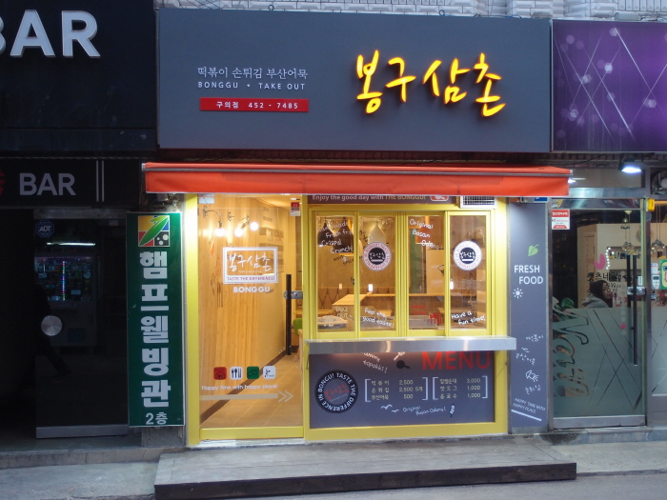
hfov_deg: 41.2
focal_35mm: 46
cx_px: 334
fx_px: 886
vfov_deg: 31.5
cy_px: 250
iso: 125
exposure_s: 1/100
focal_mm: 9.87
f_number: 2
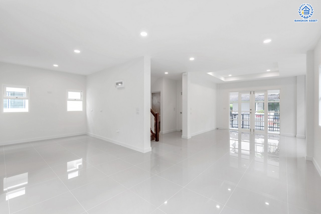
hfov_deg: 96.8
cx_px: 160
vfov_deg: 73.7
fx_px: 143
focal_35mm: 16
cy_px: 107
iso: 100
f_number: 4
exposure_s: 1/320
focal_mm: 16
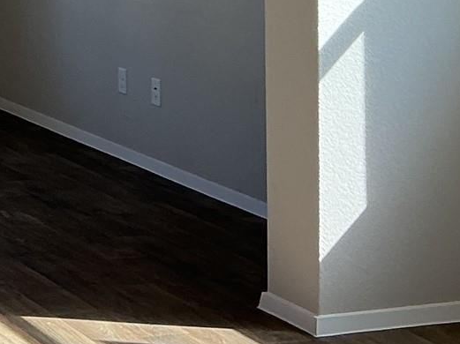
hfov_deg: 15.5
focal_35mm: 114
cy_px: -131
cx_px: -298
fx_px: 1514
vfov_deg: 12.5
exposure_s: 1/120
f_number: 1.8
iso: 40
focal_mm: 3
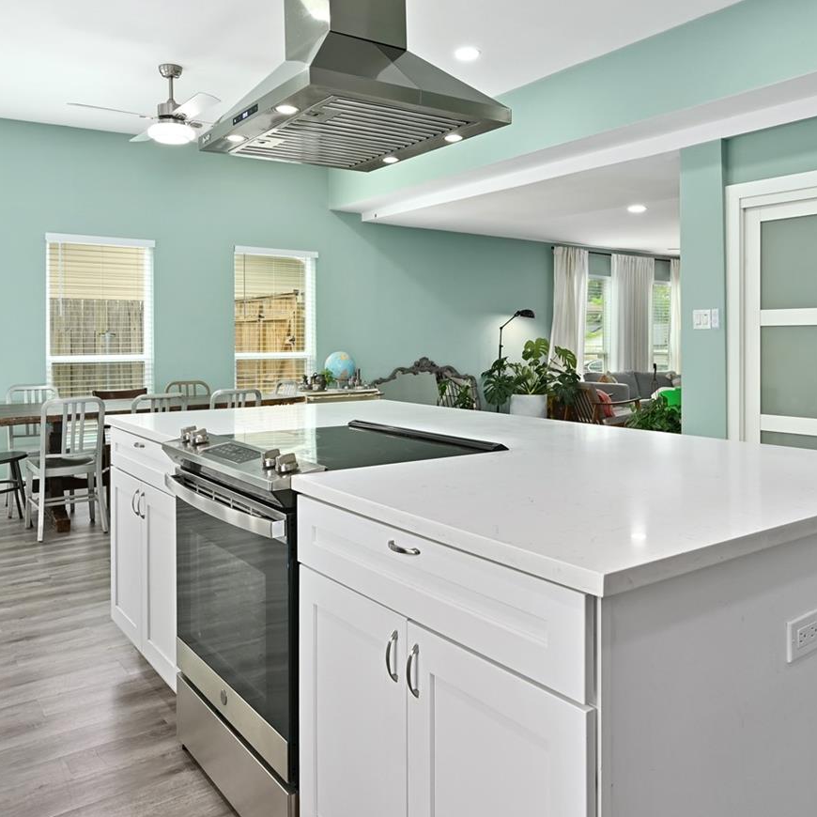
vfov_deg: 57.1
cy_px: 353
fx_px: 748
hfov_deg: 57.3
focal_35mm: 28
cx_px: 431
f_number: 8
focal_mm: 14
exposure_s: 1/13
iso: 800
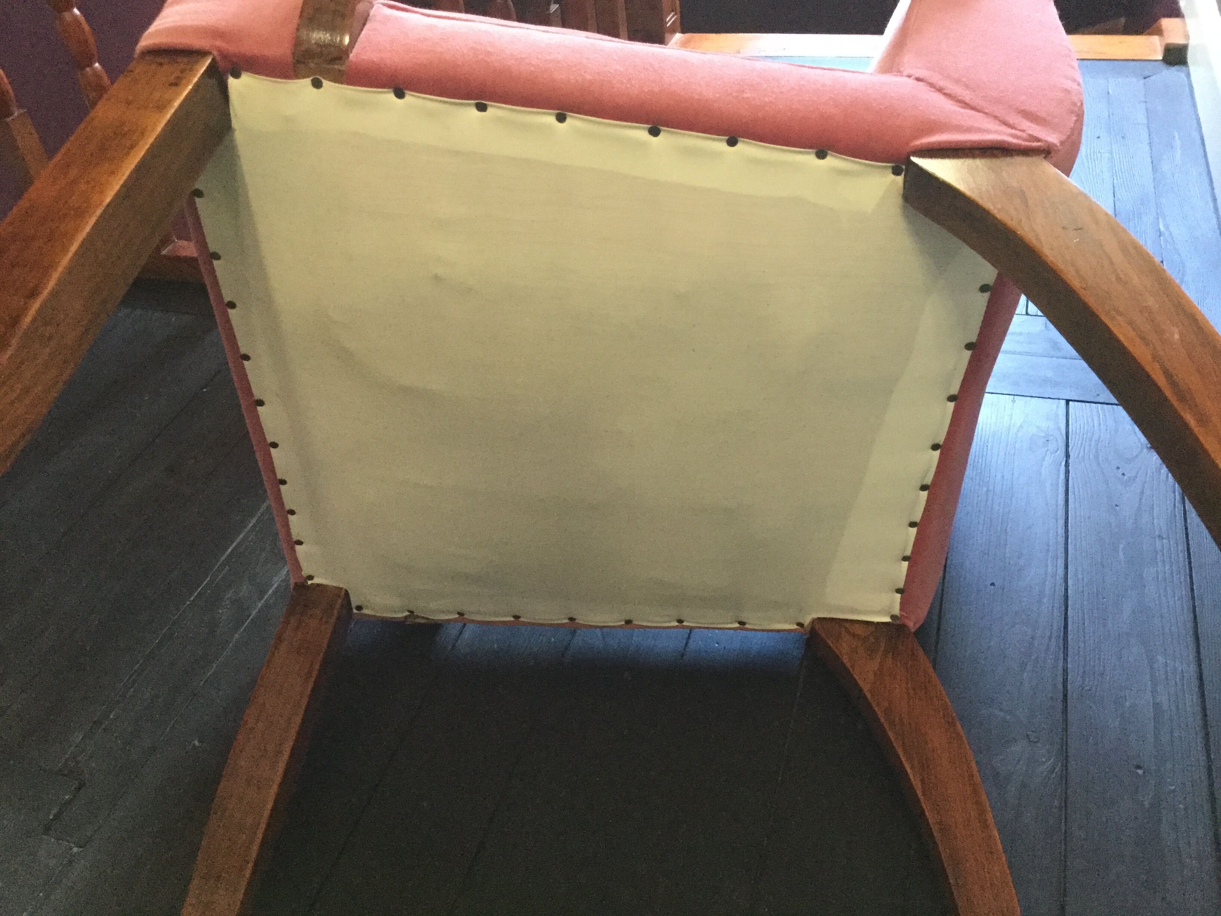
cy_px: 458
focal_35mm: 31
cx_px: 610
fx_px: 1093
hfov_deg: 58.4
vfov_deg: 45.4
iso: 250
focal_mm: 3.3
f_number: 2.4
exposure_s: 1/17
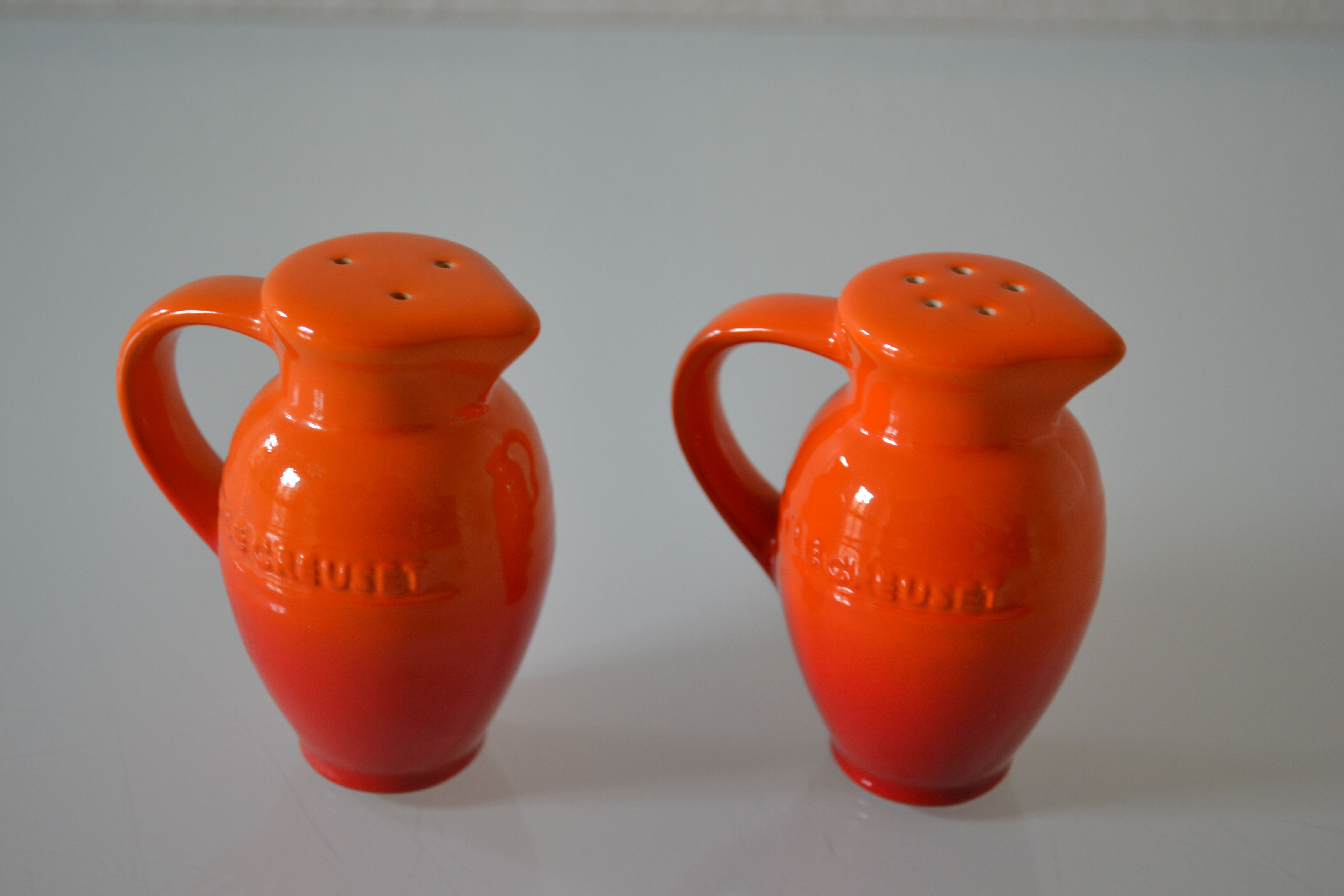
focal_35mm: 63
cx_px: 672
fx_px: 2352
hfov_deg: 31.9
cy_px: 448
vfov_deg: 21.6
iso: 560
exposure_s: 1/15
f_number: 5.3
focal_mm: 42
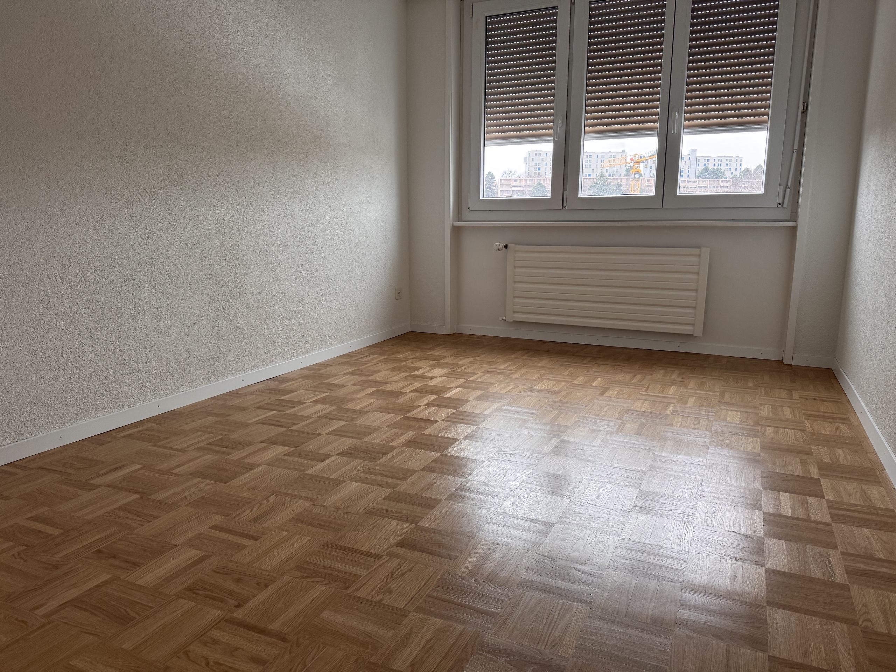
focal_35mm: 24
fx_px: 621
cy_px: 336
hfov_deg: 71.6
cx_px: 448
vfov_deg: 56.8
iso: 200
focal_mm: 6.76
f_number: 1.78
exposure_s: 1/105
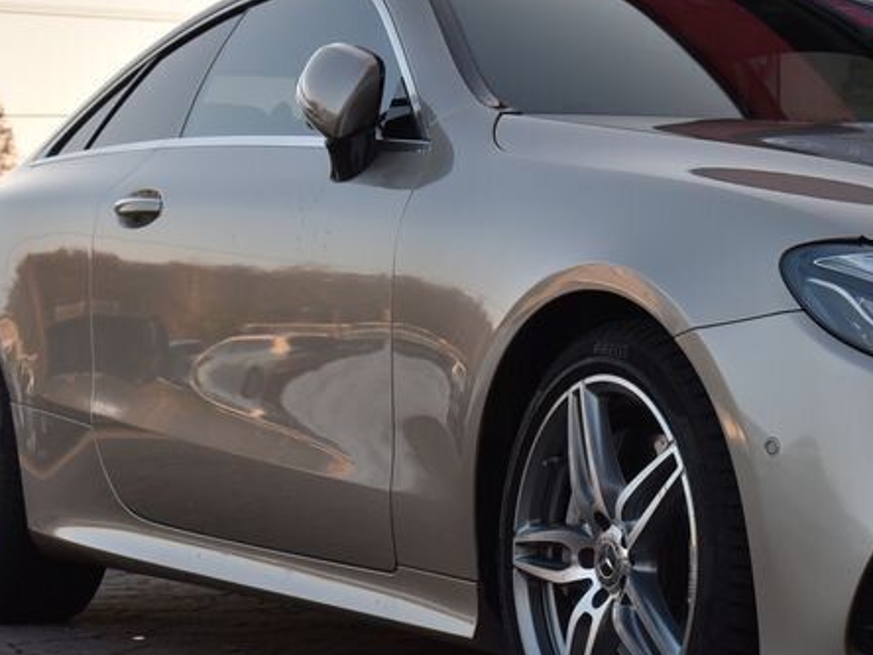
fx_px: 2799
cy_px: 403
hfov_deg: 17.4
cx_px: 830
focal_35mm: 111
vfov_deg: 13.3
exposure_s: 1/320
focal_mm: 50
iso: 500
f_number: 9
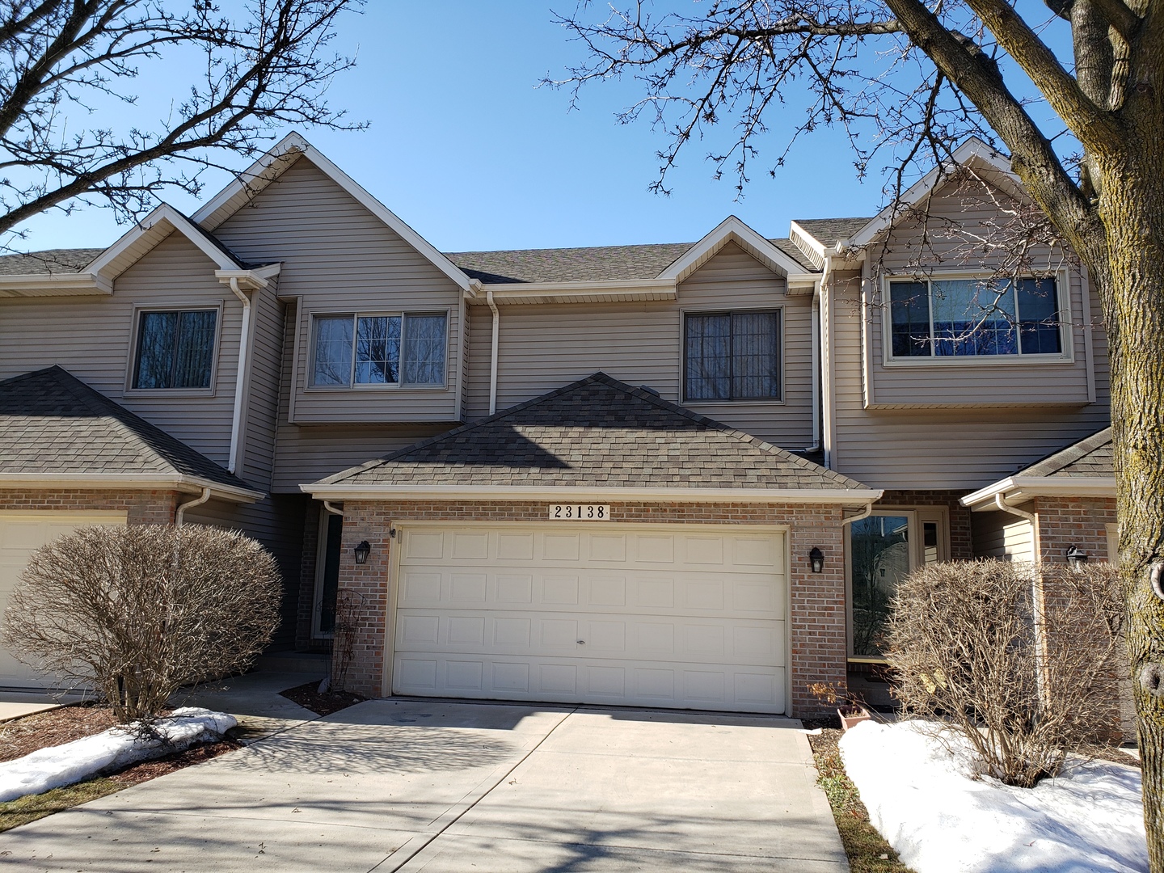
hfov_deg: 67.3
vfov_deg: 53.1
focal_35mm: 26
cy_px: 436
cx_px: 582
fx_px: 874
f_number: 2.4
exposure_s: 1/709
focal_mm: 4.3
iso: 50
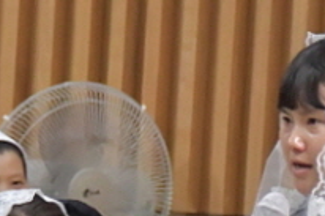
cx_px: 272
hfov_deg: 2.2
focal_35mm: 919
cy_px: 264
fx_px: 8290
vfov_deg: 1.5
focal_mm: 155
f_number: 6
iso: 6400
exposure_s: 1/250
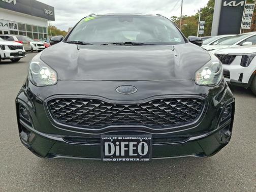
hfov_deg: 69.4
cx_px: 128
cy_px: 96
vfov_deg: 54.9
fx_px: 185
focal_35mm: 25
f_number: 1.8
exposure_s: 1/222
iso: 25
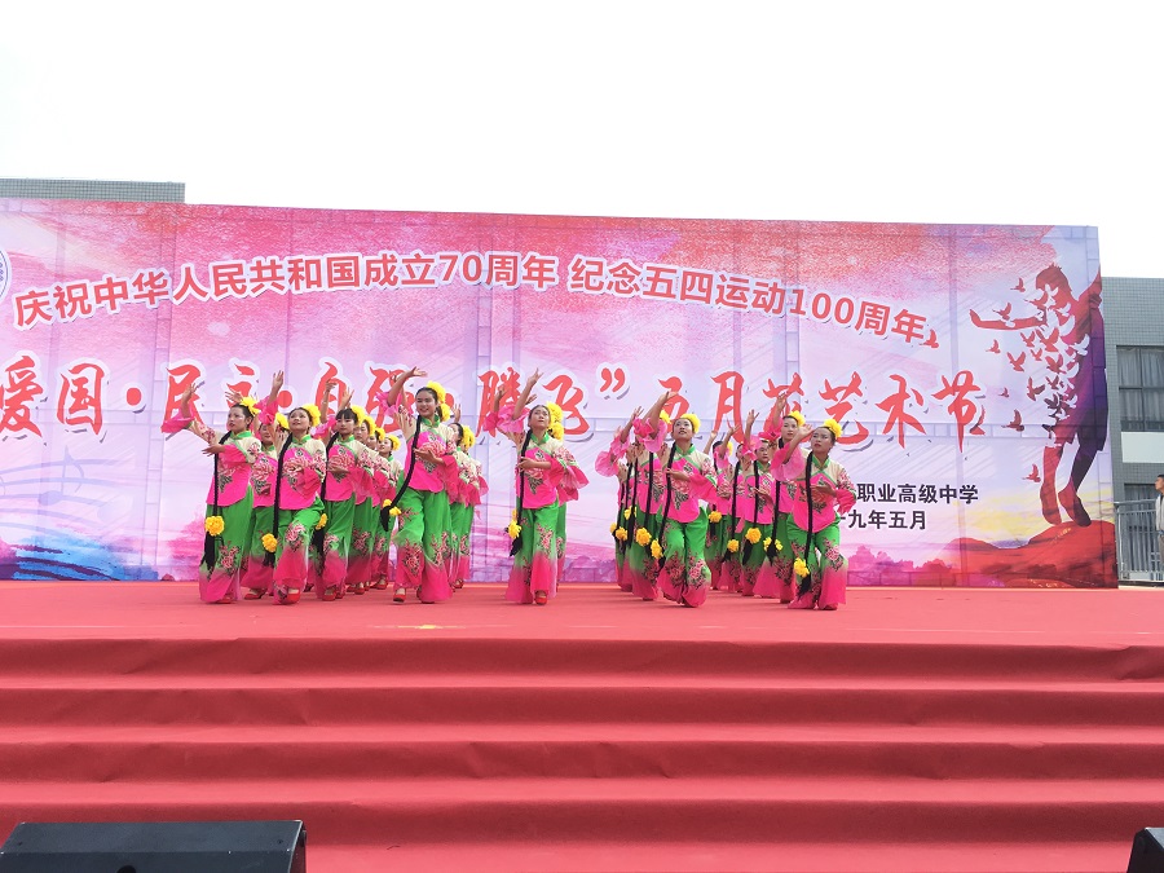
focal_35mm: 29
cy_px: 436
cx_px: 582
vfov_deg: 48.2
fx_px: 975
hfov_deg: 61.7
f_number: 2.2
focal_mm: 4.15
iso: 25
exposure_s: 1/320
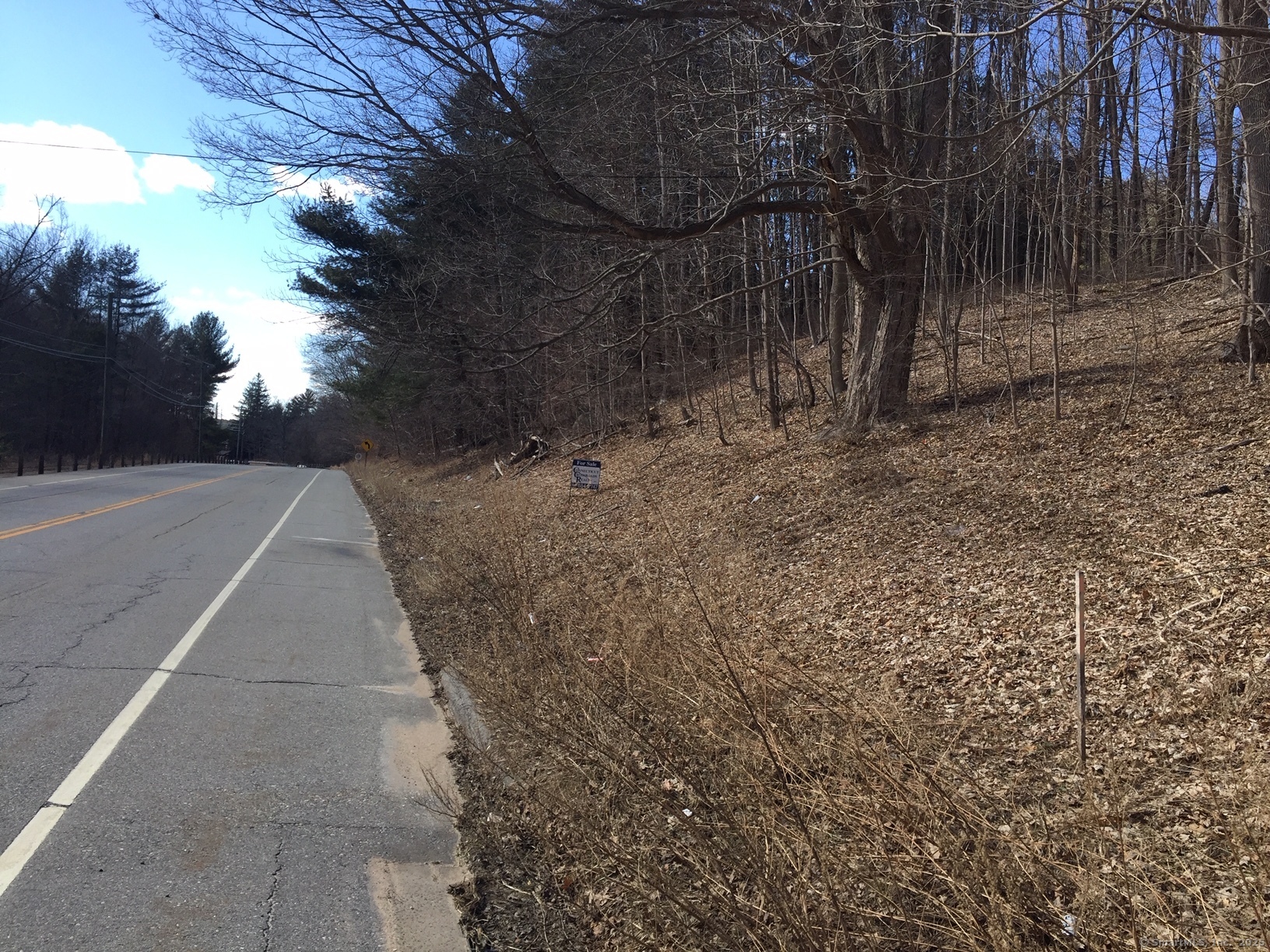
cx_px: 635
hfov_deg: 61.7
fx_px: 1064
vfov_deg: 48.2
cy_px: 476
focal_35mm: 29
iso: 32
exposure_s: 1/719
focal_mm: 4.15
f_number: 2.2
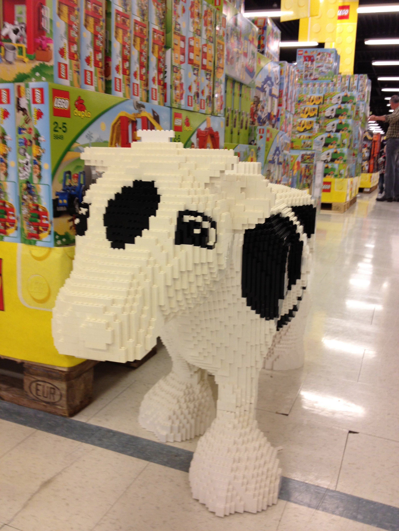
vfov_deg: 52.6
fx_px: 538
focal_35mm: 35
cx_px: 200
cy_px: 266
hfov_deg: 40.7
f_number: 2.4
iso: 80
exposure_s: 1/30
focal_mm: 4.28
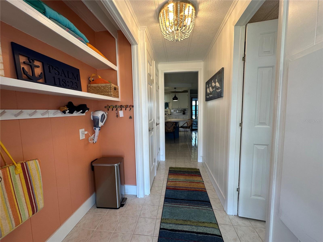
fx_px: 131
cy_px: 121
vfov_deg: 85.7
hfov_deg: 102.1
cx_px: 162
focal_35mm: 14
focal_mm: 2.22
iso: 80
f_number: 2.2
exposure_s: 1/120
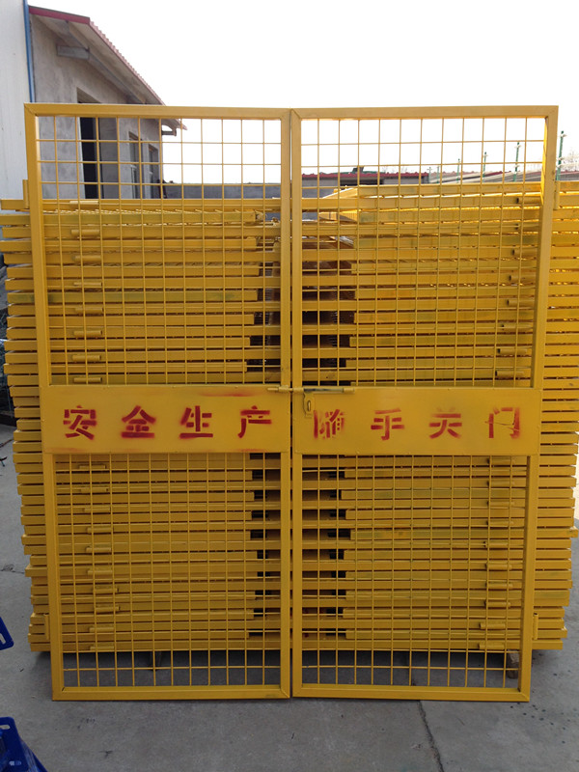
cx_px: 290
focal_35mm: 33
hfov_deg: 42.9
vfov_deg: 55.4
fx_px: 736
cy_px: 386
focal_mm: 4.12
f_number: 2.4
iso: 50
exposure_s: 1/589
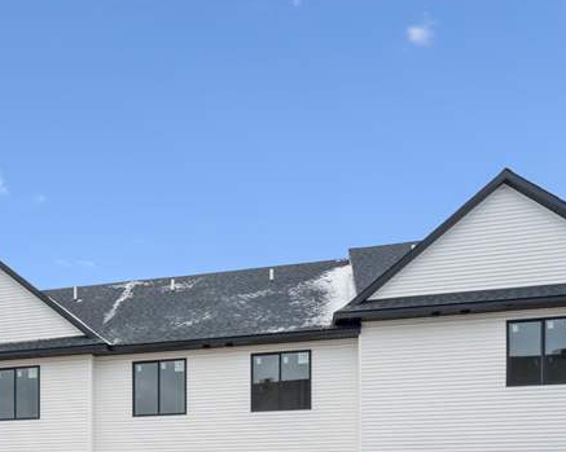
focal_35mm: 44
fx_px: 737
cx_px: 9
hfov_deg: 37.8
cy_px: 517
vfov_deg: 30.0
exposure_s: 1/125
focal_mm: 16
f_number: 10
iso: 640
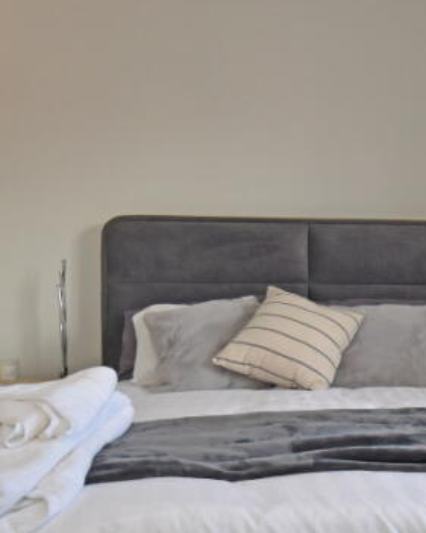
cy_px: 316
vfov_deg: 44.6
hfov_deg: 35.1
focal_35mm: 41
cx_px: 352
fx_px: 647
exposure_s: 1/200
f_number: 5
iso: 720
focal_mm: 10
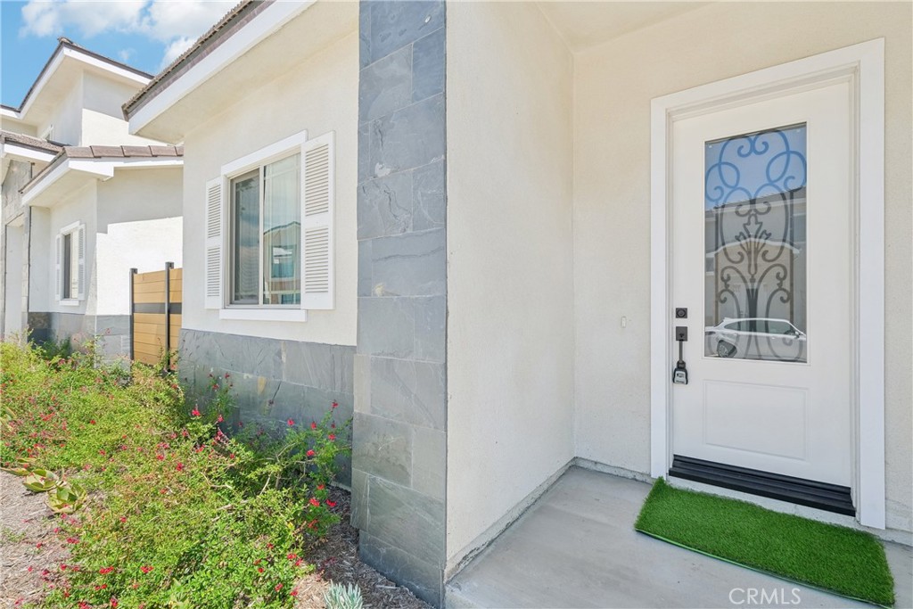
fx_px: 380
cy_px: 304
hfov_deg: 100.4
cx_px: 456
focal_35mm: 15
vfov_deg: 77.3
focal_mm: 10
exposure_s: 1/140
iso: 160
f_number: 8
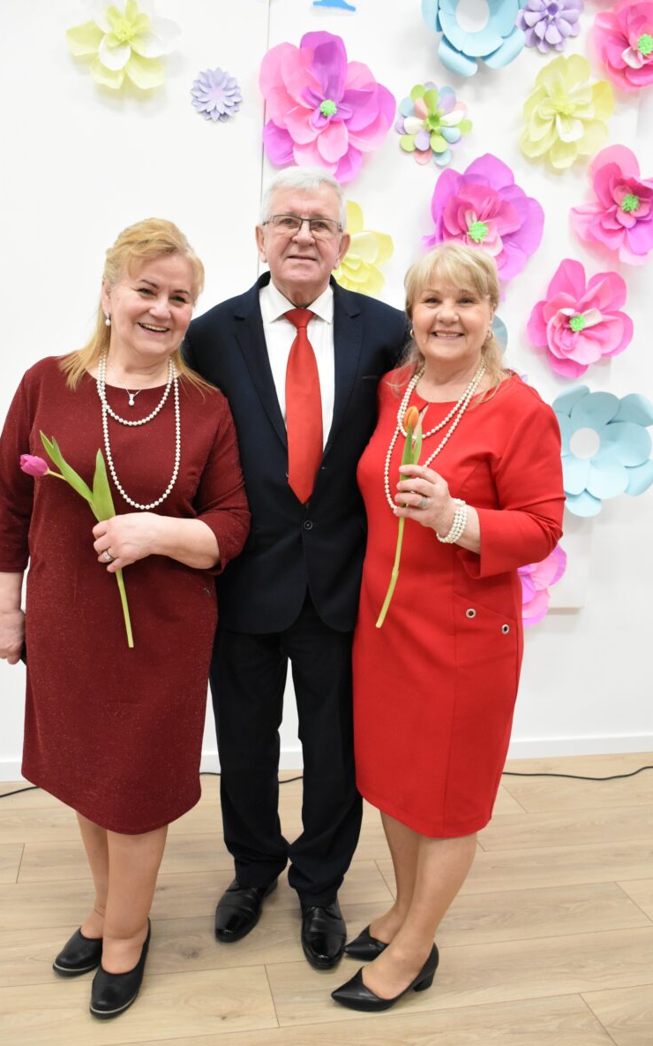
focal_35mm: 31
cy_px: 524
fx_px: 883
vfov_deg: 61.2
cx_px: 305
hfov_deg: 40.6
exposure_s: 1/125
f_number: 3.5
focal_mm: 20
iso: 2800
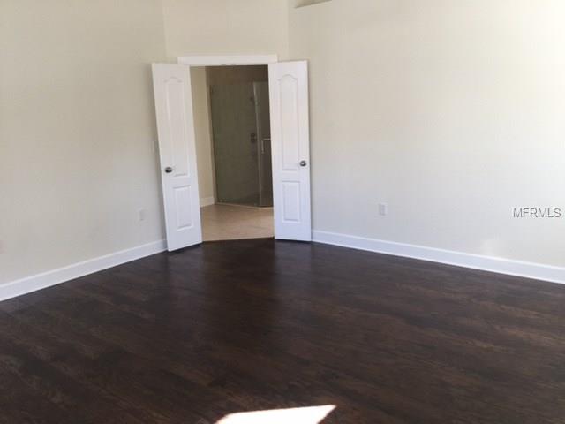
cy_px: 212
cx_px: 282
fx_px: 473
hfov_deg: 61.7
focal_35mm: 29
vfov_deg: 48.2
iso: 40
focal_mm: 4.15
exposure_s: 1/30
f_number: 2.2
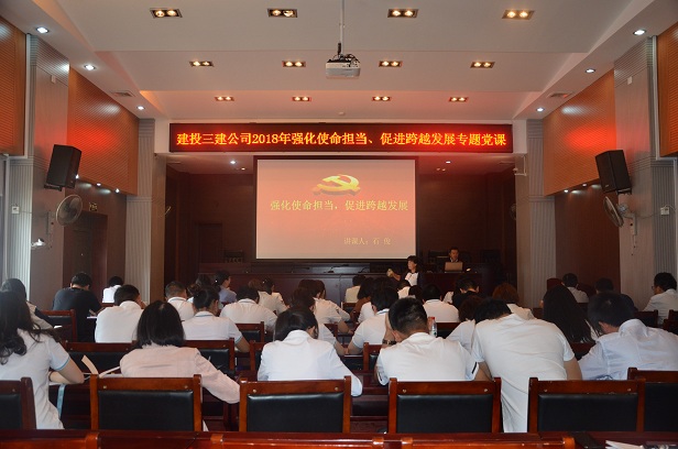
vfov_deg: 41.5
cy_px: 224
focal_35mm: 32
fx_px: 592
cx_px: 339
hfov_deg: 59.6
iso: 800
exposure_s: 1/60
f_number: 3.8
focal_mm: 21
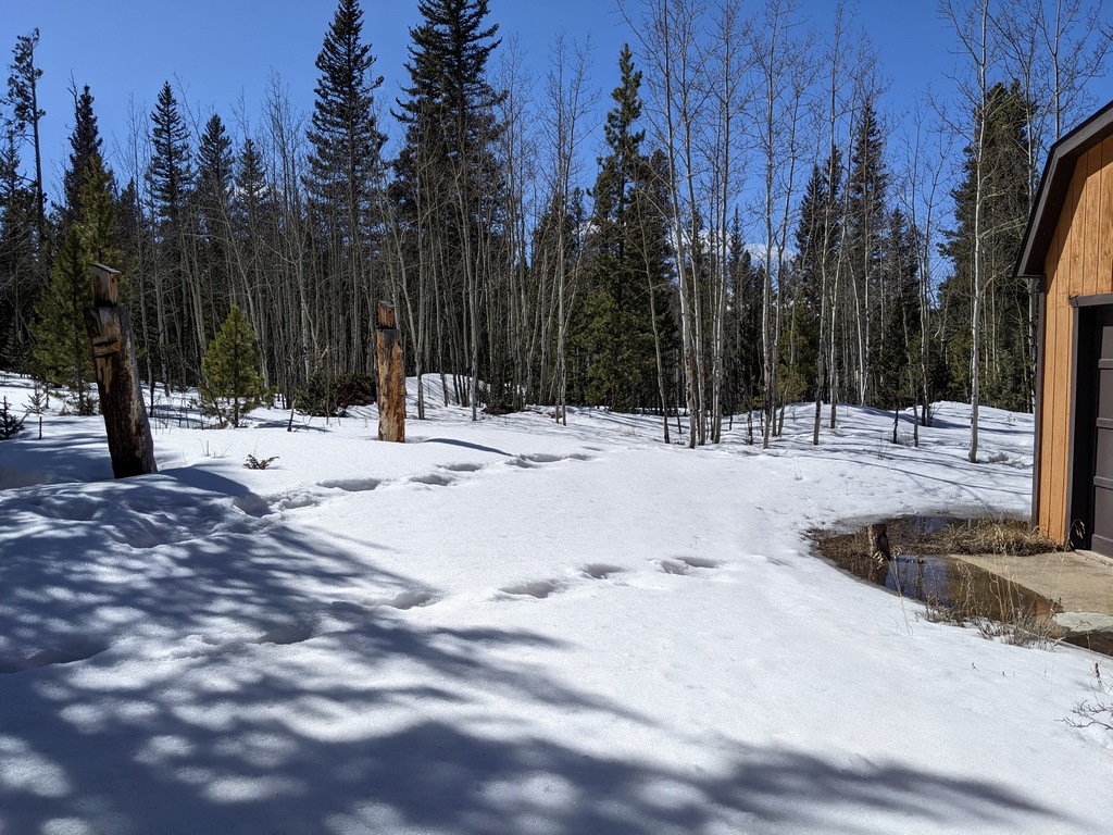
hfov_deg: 65.3
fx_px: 868
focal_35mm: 27
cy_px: 418
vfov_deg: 51.4
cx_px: 556
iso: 78
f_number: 1.8
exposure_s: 1/7812
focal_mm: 4.44
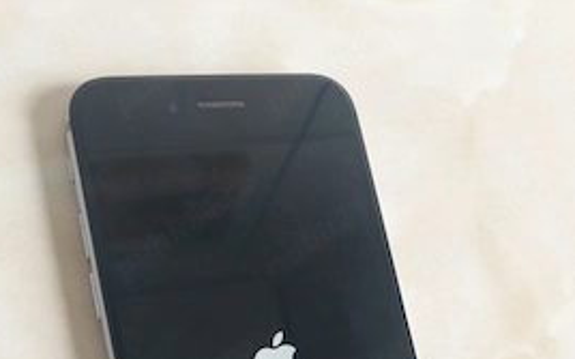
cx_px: 260
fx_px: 595
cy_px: 426
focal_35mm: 38
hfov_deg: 51.5
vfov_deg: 29.1
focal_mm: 5.23
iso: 125
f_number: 1.8
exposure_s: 1/60.2
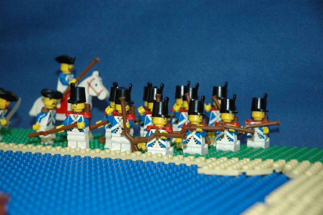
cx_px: 162
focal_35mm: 105
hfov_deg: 19.5
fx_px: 941
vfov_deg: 13.0
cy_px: 108
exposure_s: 1/40
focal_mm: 70
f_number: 5.6
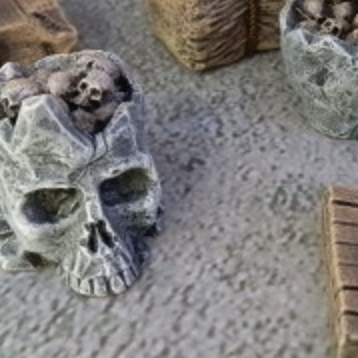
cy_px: 48
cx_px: 218
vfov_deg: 22.9
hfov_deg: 23.3
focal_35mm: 74
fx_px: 866
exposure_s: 1/100
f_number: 3.1
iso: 400
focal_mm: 5
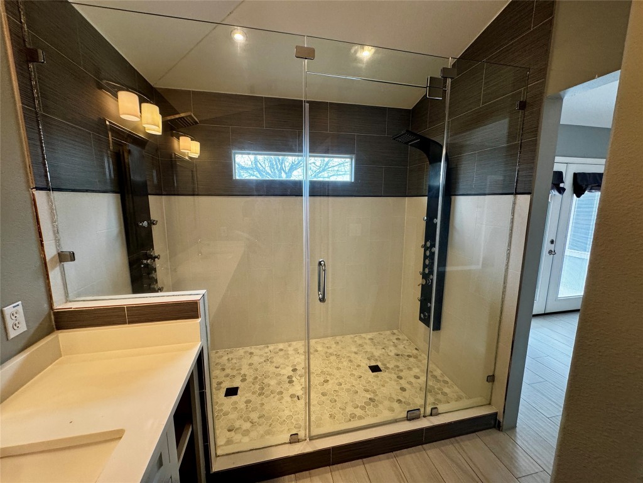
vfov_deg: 85.7
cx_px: 322
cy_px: 242
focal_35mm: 14
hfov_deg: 102.1
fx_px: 260
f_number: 2.2
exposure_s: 1/120
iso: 200
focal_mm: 2.22
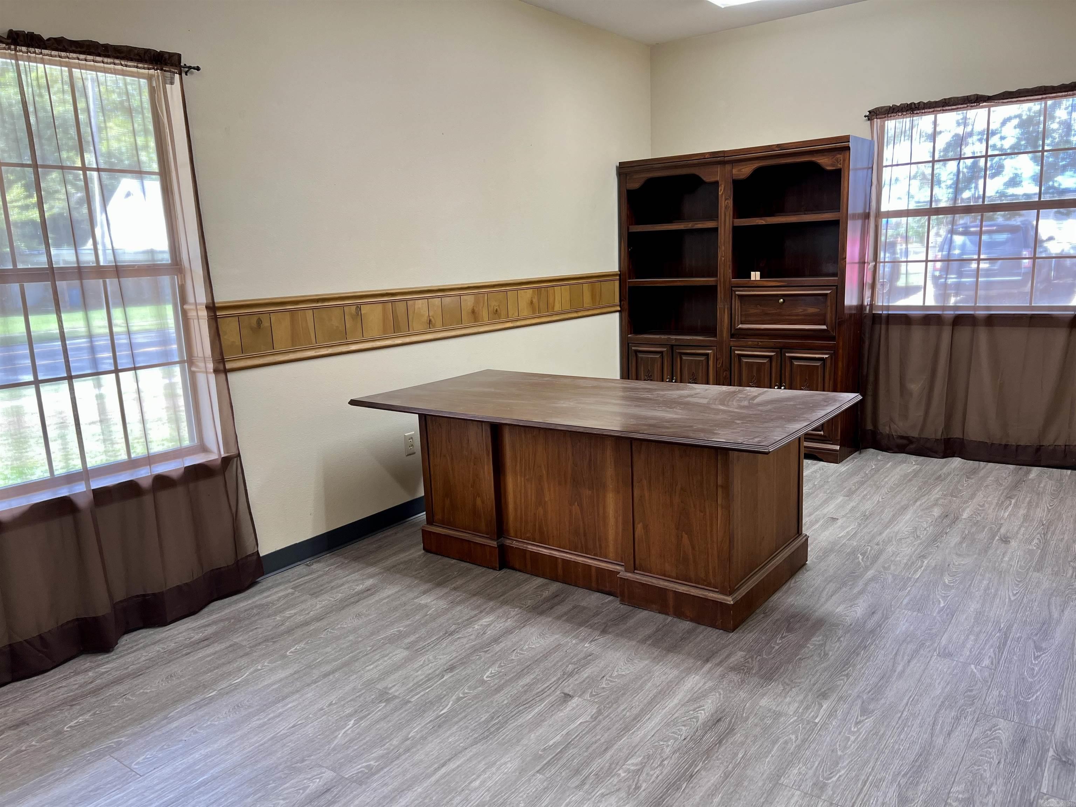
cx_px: 538
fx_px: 808
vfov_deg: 53.1
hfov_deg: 67.3
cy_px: 404
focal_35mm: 26
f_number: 1.5
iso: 80
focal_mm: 5.7
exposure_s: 1/60
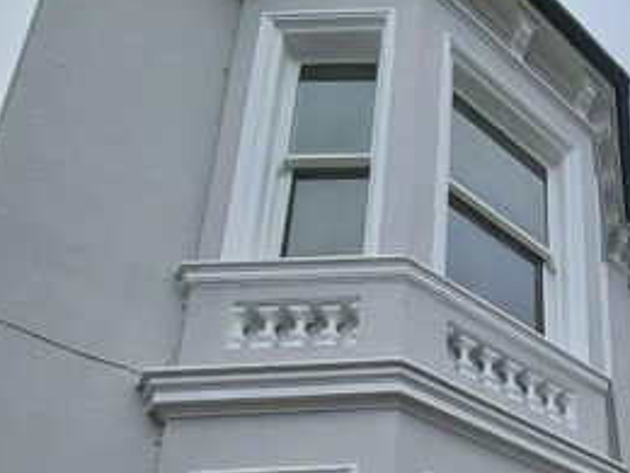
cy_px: 627
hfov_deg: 44.1
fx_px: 637
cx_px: 642
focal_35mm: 35
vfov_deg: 30.9
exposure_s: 1/1332
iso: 50
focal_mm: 2.2
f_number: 2.2
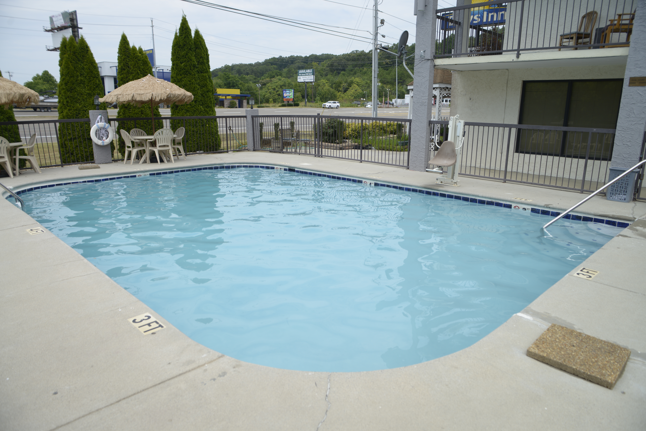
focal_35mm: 24
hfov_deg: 73.7
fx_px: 431
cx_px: 323
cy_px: 216
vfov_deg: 53.2
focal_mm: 24
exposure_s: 1/640
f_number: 4.5
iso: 100
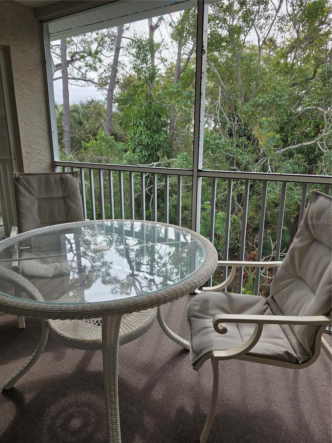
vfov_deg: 73.9
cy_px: 222
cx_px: 166
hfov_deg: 58.9
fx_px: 294
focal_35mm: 23
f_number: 1.7
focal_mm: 6.3
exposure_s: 1/1681
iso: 80
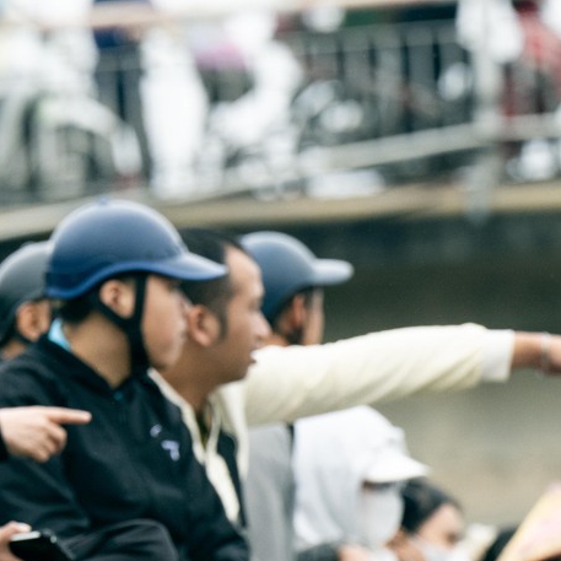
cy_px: 778
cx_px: 680
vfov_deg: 2.4
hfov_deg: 2.4
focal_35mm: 743
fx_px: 13623
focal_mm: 200
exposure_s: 1/1000
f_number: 4.5
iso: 800
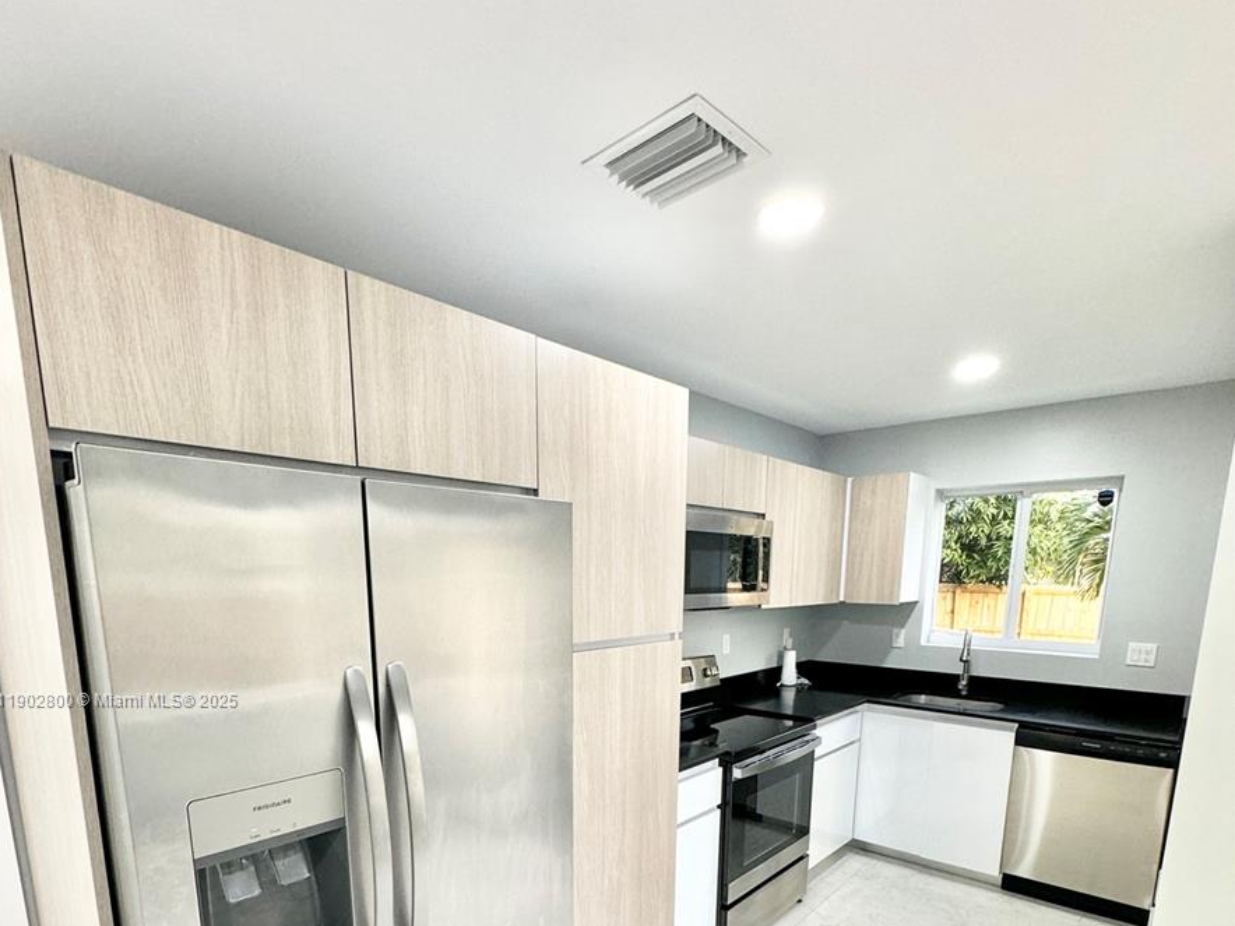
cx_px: 609
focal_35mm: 19
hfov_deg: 84.7
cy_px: 701
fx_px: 678
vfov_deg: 64.3
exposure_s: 1/120
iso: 200
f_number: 2.2
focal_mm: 2.22
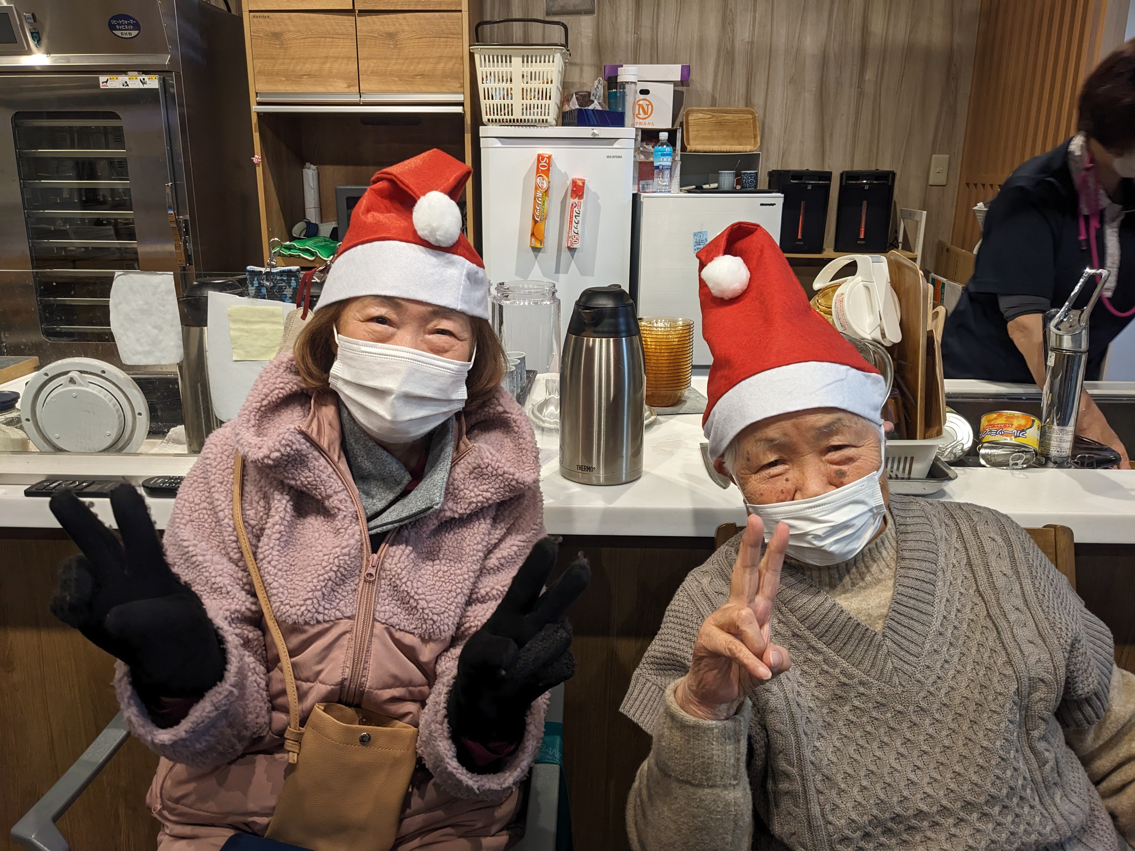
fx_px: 885
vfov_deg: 51.4
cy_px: 426
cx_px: 568
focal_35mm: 27
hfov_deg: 65.3
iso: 152
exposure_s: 1/60
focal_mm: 4.38
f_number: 1.73
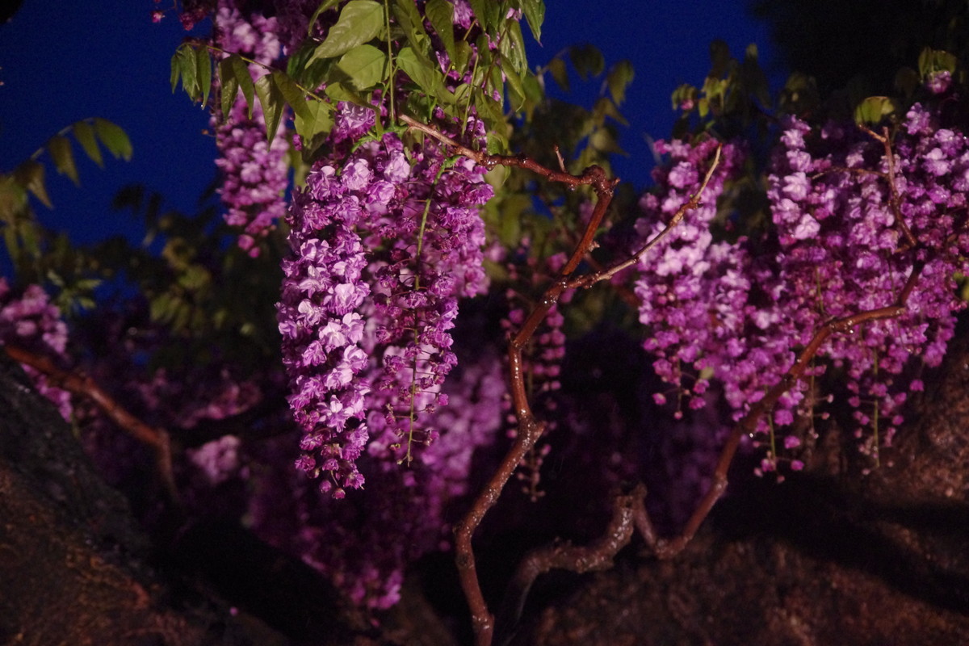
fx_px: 3956
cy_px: 323
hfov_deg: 14.0
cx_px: 484
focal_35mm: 147
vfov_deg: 9.3
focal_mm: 97.5
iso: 3200
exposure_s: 1/160
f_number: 4
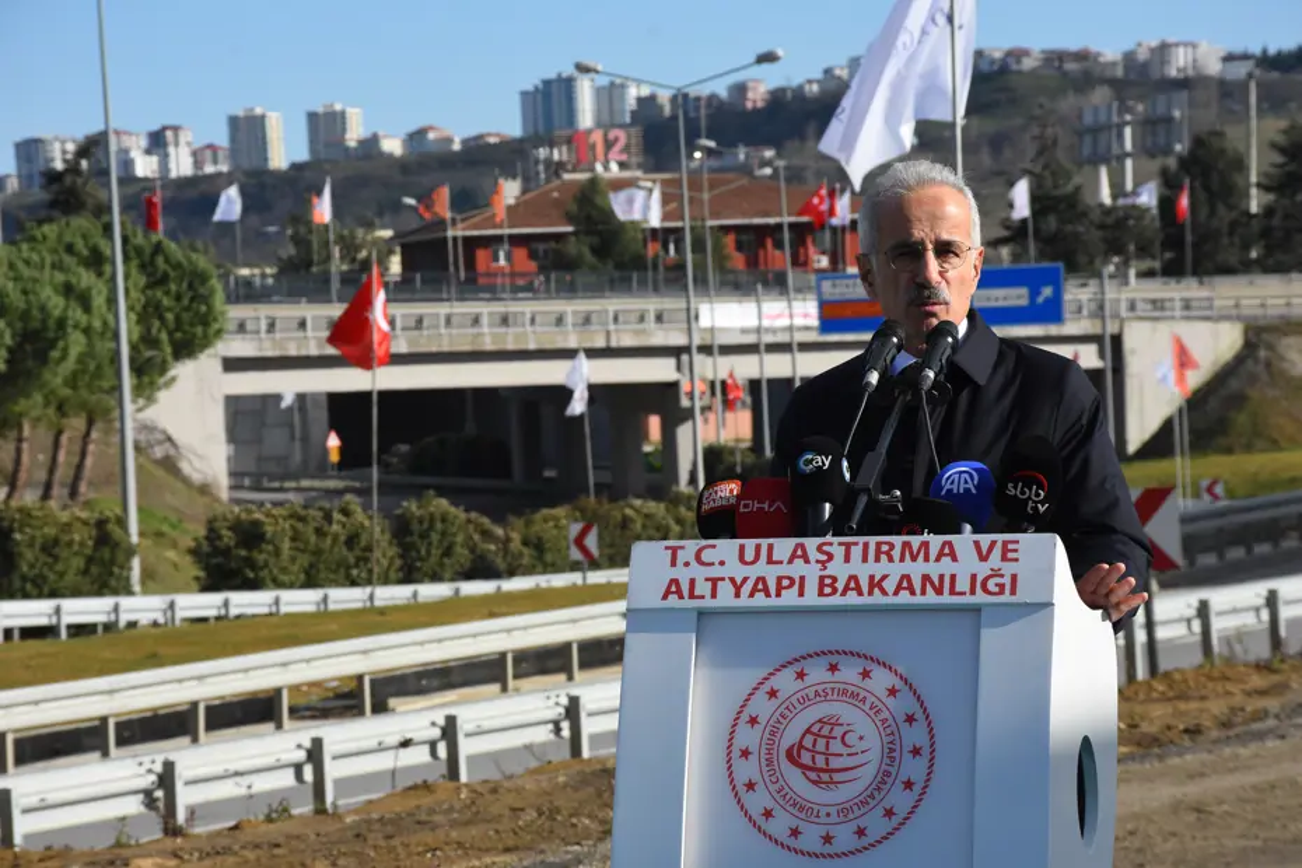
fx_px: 5153
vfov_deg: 9.6
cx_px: 651
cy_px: 434
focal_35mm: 142
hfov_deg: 14.4
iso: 1000
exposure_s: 1/2000
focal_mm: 95
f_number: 11
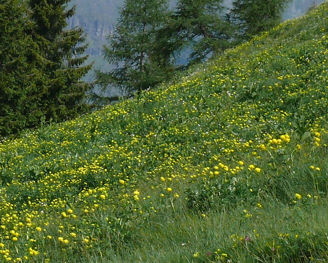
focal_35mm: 263
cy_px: 176
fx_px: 2552
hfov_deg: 7.3
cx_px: -76
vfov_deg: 5.9
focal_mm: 15.9
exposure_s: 1/250
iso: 100
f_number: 8
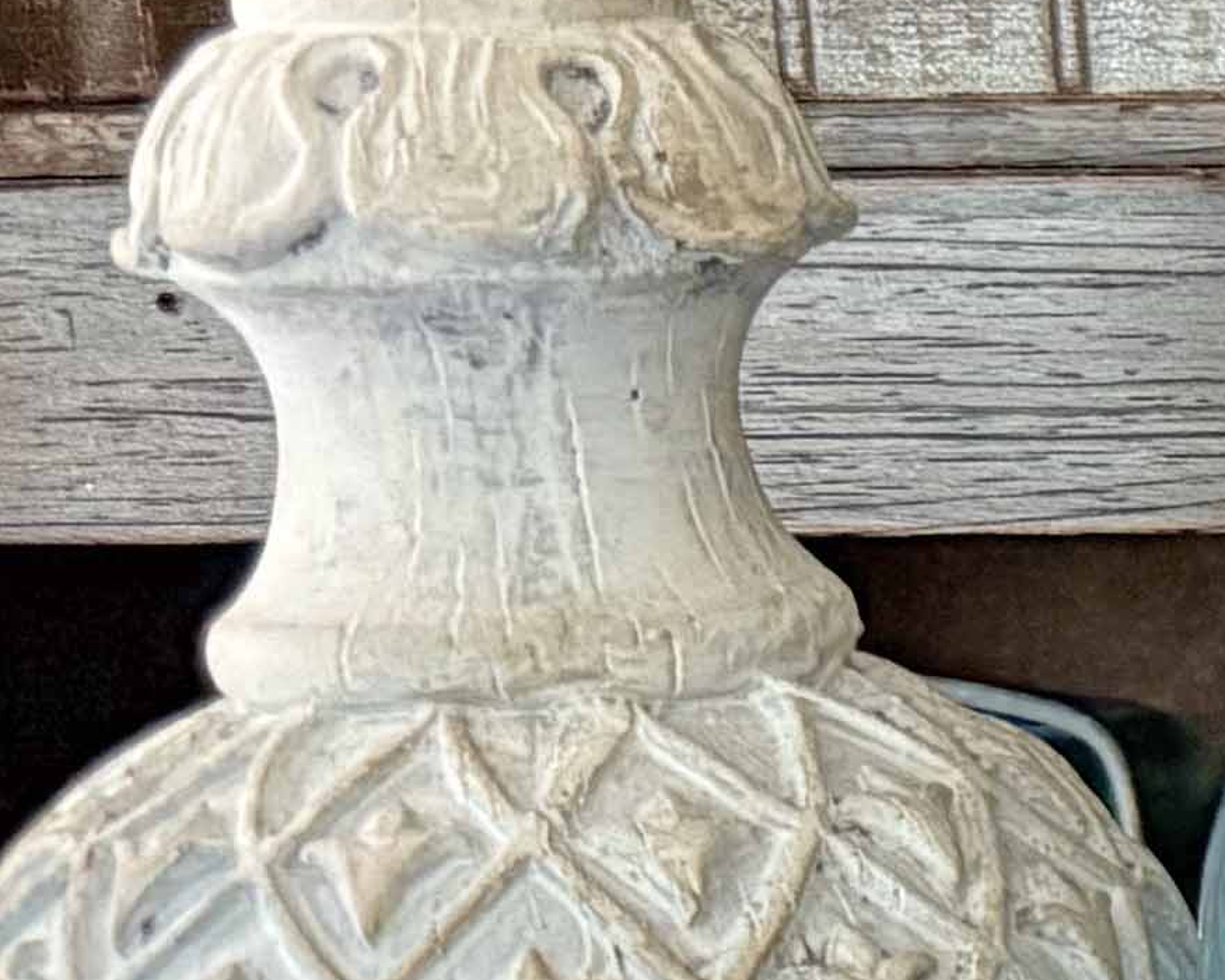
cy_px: 942
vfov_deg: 10.0
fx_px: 5547
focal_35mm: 153
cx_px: 3840
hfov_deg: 9.5
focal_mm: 6.76
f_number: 1.78
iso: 800
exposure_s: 1/48
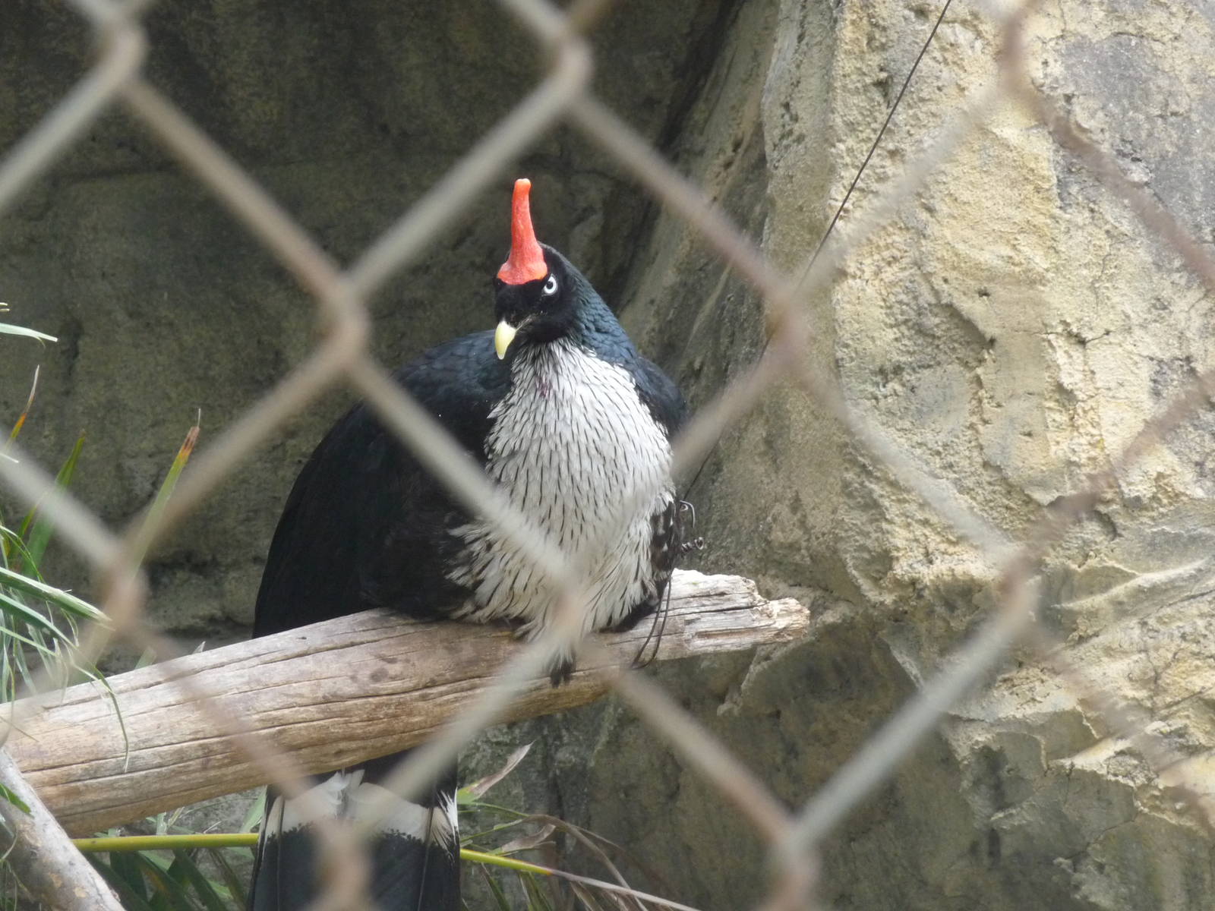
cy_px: 456
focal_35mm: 228
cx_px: 608
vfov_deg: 6.5
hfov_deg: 8.7
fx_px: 8003
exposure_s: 1/100
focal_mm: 39.2
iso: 320
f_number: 4.9
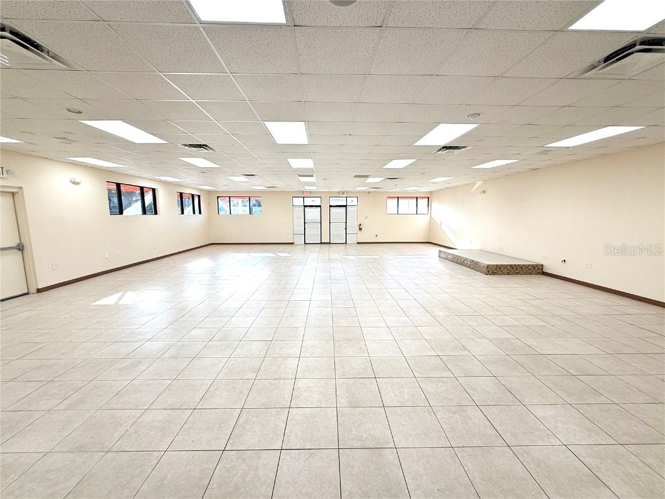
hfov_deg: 102.1
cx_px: 332
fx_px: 269
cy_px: 250
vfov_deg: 85.7
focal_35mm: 14
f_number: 2.2
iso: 64
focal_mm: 2.22
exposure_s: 1/170
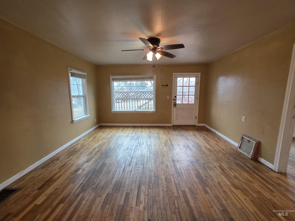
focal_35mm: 13
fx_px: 111
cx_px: 148
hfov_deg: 106.2
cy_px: 110
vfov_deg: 89.9
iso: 250
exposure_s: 1/60
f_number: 1.9
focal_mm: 2.2
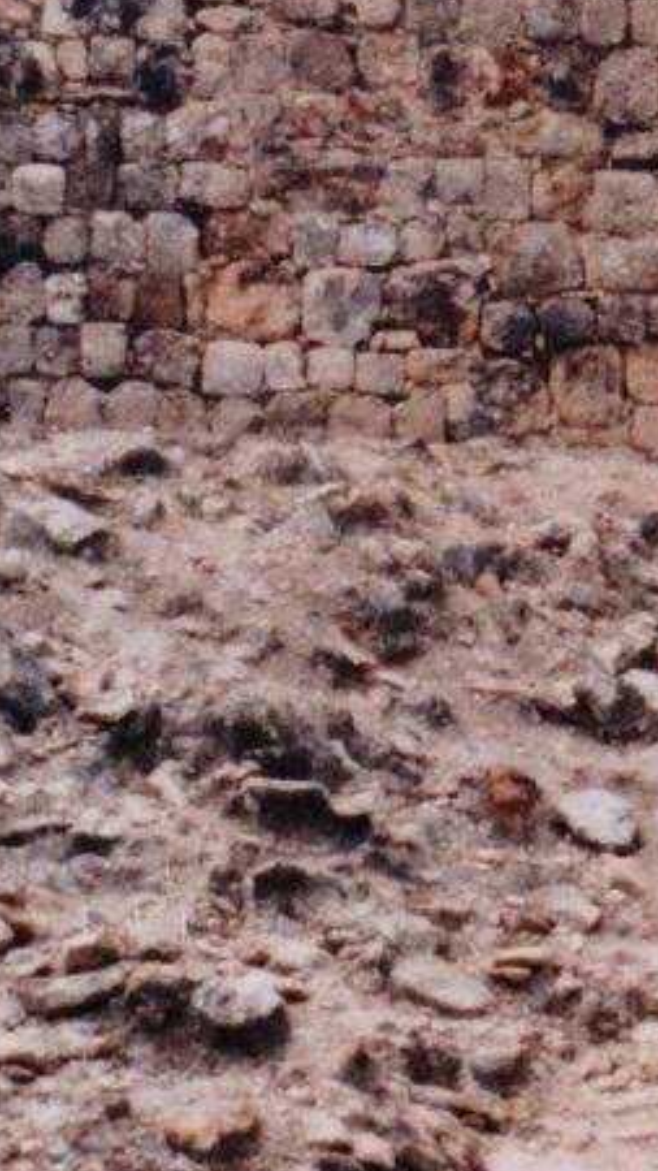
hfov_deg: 2.7
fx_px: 13777
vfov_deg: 4.8
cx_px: 982
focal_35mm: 444
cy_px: -614
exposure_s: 1/100
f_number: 5.6
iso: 800
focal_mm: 90
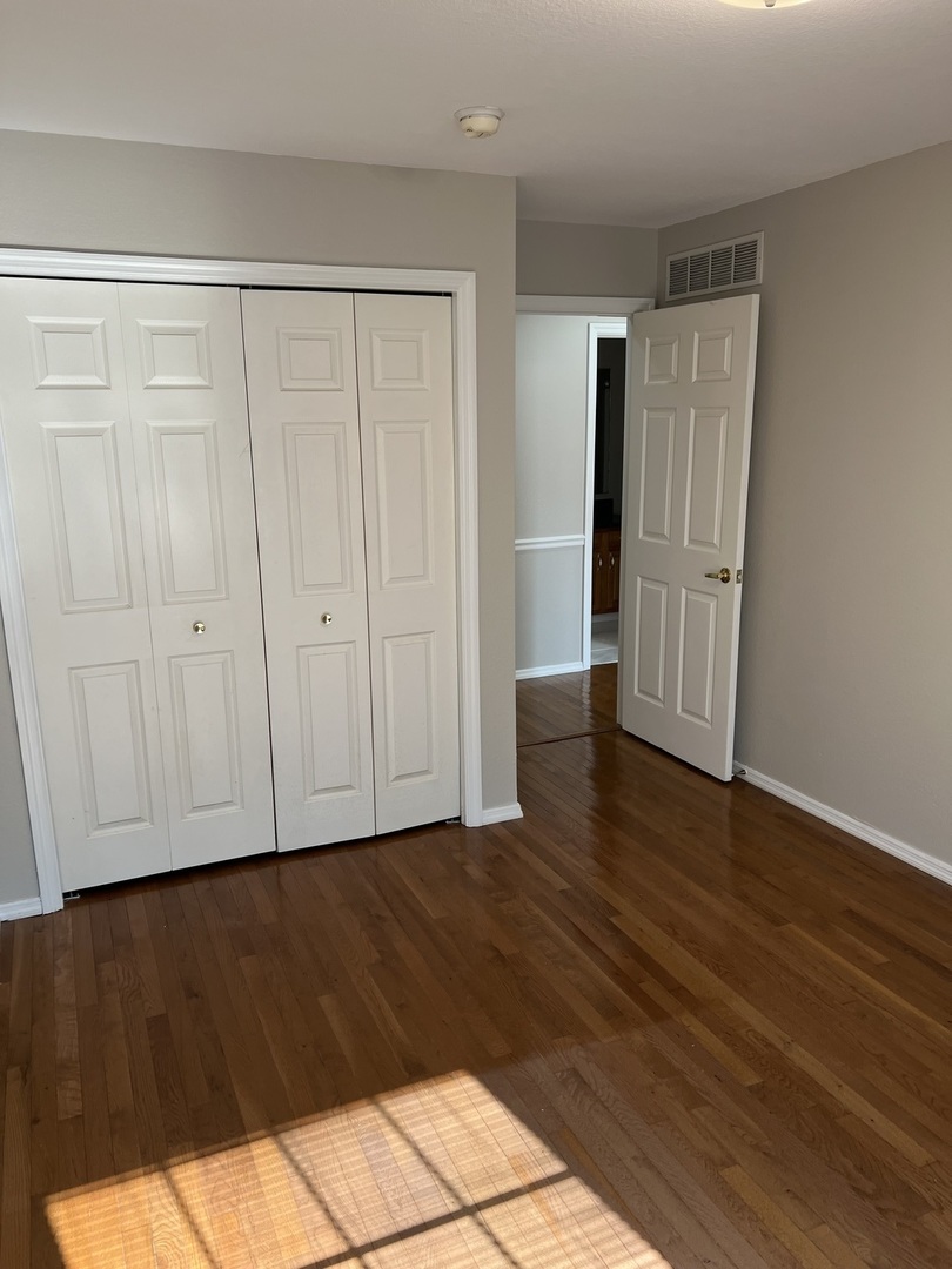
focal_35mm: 26
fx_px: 953
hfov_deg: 53.1
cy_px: 634
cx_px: 476
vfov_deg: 67.3
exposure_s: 1/121
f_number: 1.5
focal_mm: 5.7
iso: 64
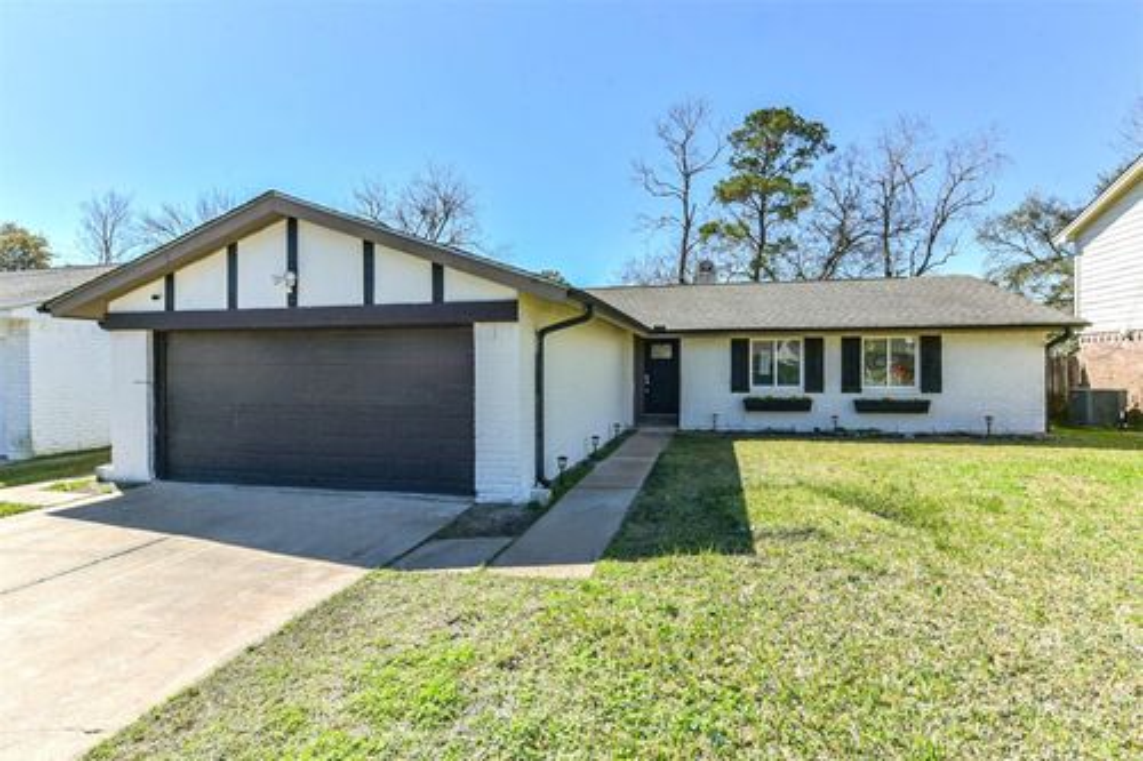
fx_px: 444
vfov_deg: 81.2
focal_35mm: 14
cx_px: 572
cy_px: 380
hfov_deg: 104.3
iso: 400
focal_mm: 14
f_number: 11
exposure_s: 1/500
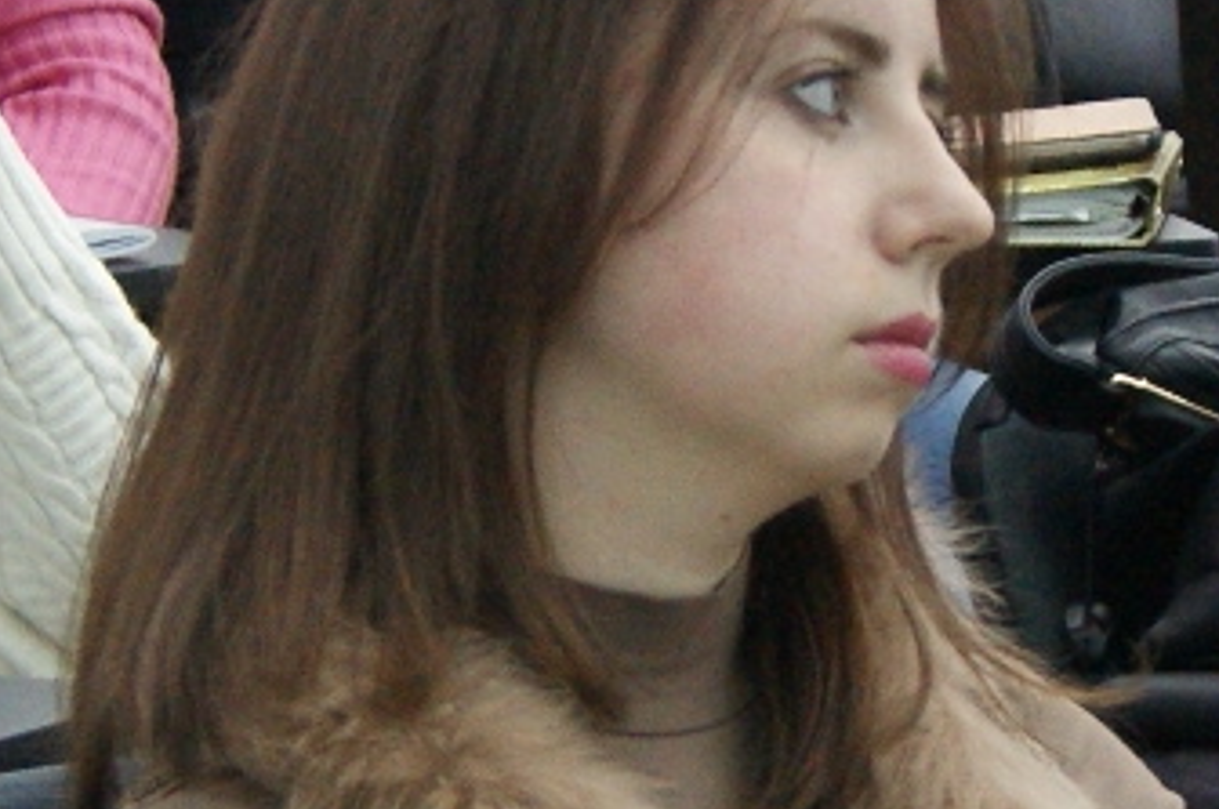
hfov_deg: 9.2
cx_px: 776
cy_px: 617
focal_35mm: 225
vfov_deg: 6.1
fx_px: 7608
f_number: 4
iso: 400
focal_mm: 22
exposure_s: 1/40
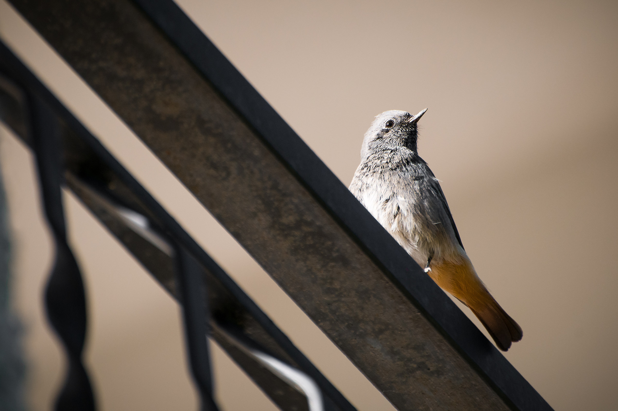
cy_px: 206
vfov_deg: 3.0
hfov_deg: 4.6
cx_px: 309
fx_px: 7715
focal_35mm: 450
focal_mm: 300
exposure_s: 1/640
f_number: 8
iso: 400
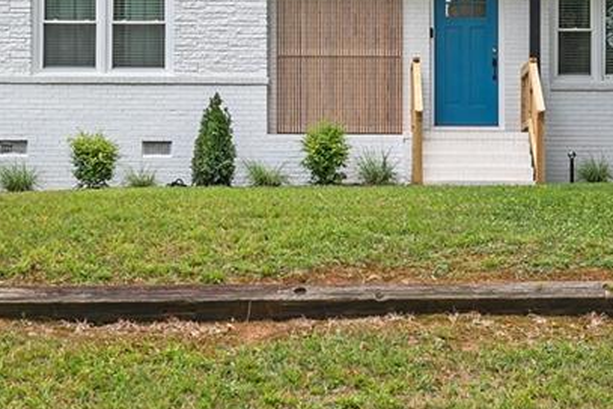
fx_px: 1499
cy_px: 46
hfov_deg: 23.0
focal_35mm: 88
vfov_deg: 15.4
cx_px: 384
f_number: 8
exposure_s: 1/60
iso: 200
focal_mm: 35
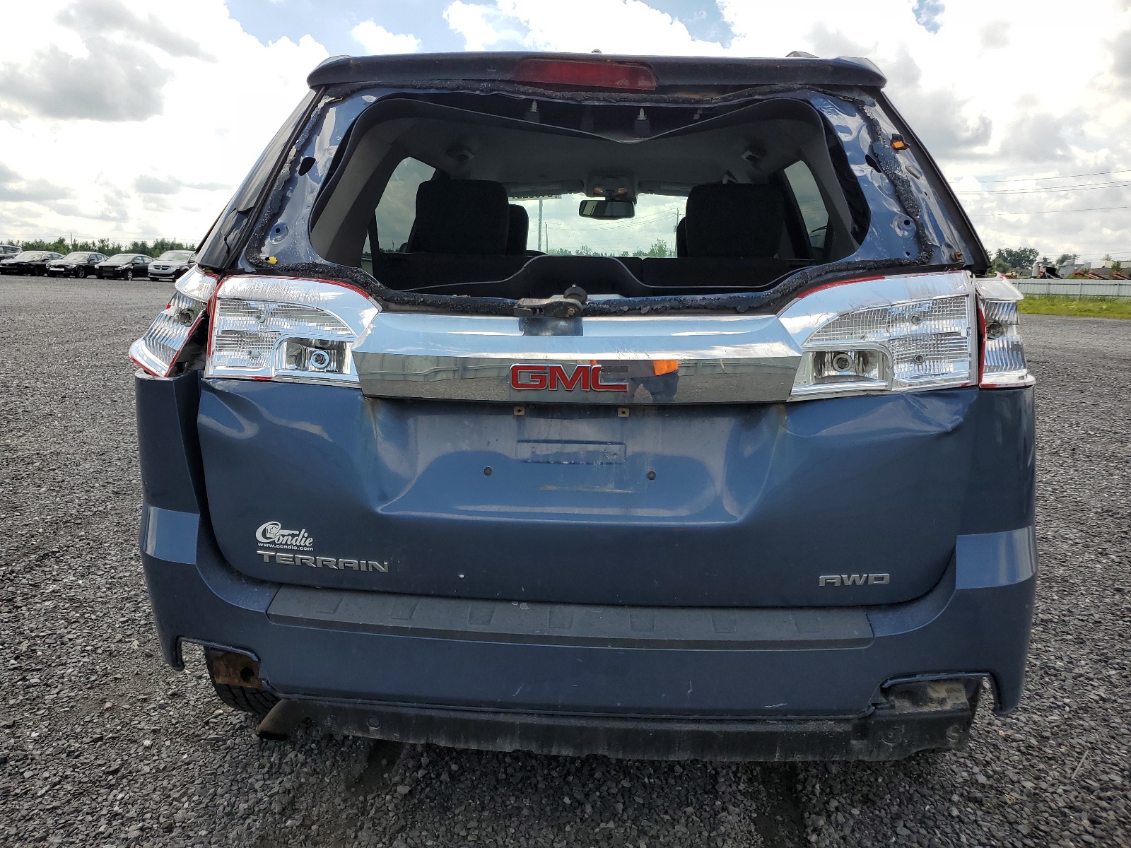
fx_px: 849
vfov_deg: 53.1
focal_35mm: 26
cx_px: 566
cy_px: 424
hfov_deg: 67.3
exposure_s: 1/2500
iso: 50
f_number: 1.5
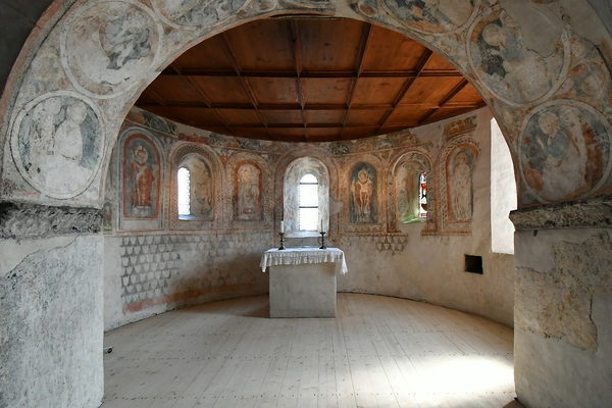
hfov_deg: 100.4
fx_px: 255
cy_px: 204
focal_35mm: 15
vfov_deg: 77.3
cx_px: 306
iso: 3600
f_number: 8
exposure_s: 1/125
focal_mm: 10
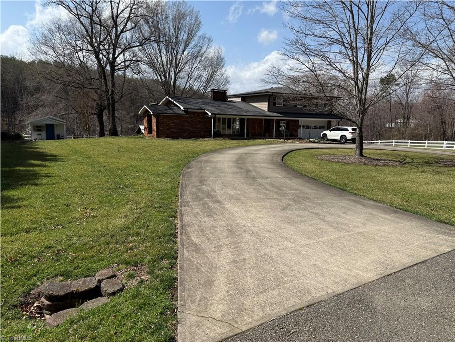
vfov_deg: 56.8
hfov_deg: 71.6
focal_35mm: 24
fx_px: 315
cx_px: 228
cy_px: 171
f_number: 1.78
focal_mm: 6.76
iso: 80
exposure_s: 1/4673
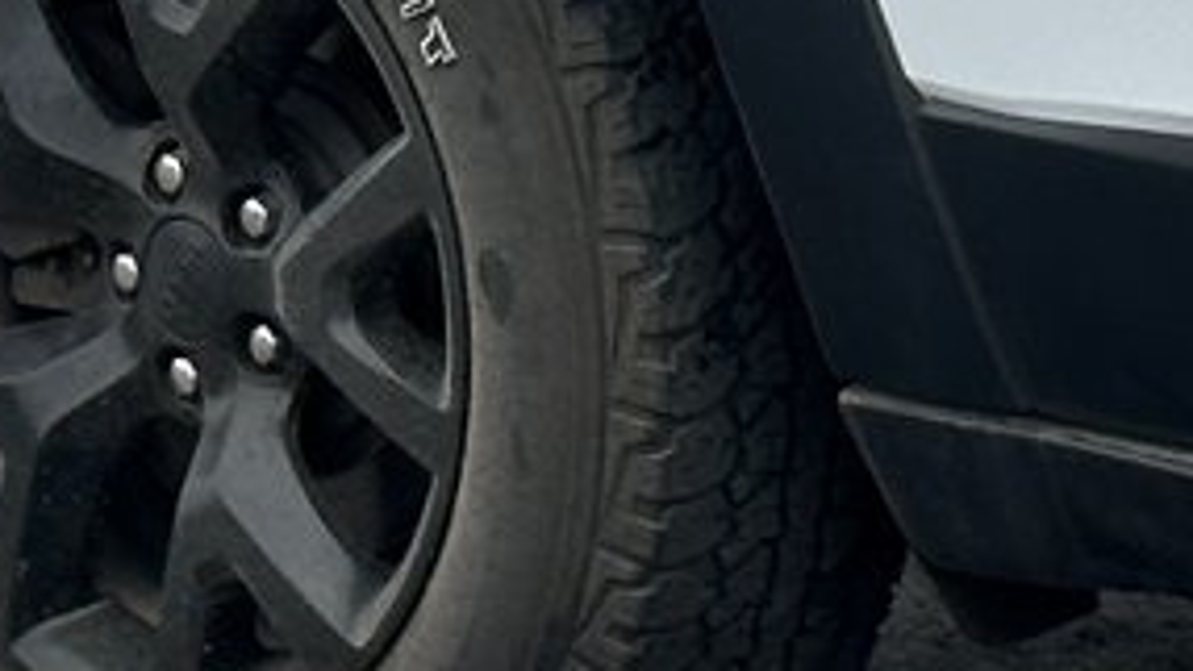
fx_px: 9270
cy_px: -463
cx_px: 538
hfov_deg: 7.4
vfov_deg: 4.1
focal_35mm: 293
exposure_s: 1/2732
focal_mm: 6.86
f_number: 1.78
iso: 64
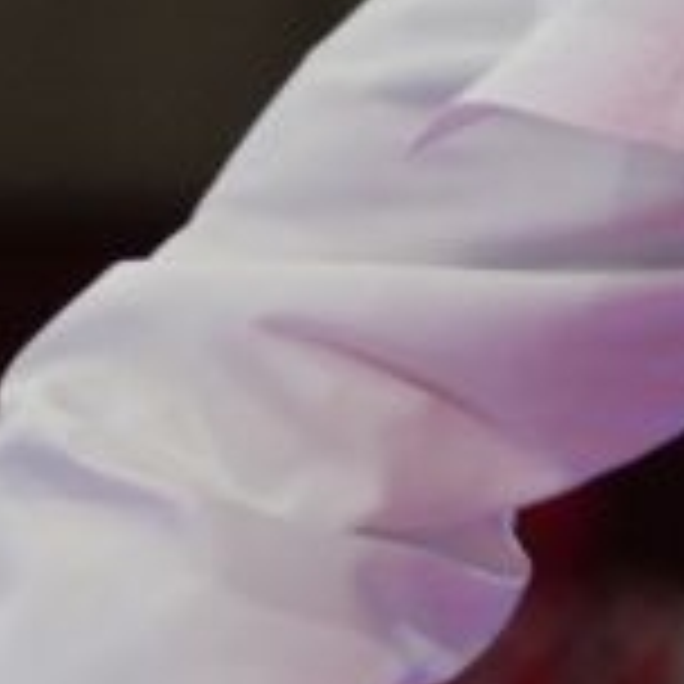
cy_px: -774
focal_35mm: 1565
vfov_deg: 1.1
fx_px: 34986
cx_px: -1138
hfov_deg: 1.1
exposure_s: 1/1000
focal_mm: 156
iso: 400
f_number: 2.8
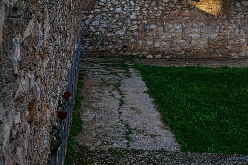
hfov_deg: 27.0
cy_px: 79
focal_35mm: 75
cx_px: 121
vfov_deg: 18.2
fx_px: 517
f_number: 10
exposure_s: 1/200
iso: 400
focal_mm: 70
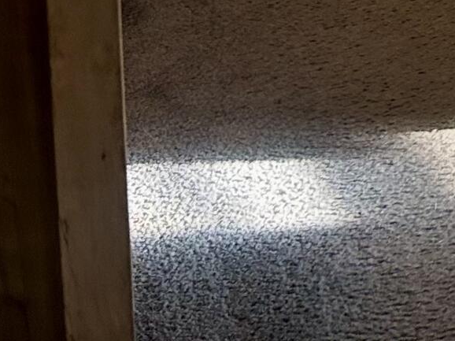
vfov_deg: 9.5
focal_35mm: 135
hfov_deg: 12.3
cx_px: 1001
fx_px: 1774
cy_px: -542
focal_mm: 5.7
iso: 64
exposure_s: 1/60
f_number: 1.5
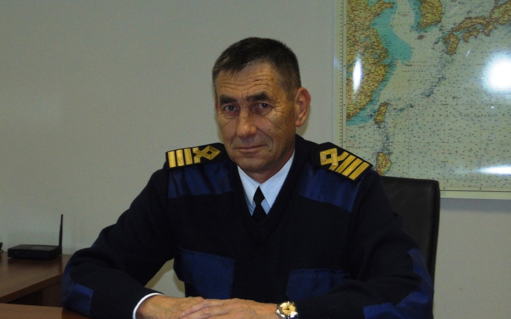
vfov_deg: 15.9
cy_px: 149
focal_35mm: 82
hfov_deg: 25.2
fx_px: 1142
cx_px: 248
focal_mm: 12.8
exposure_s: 1/60
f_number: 3.7
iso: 200
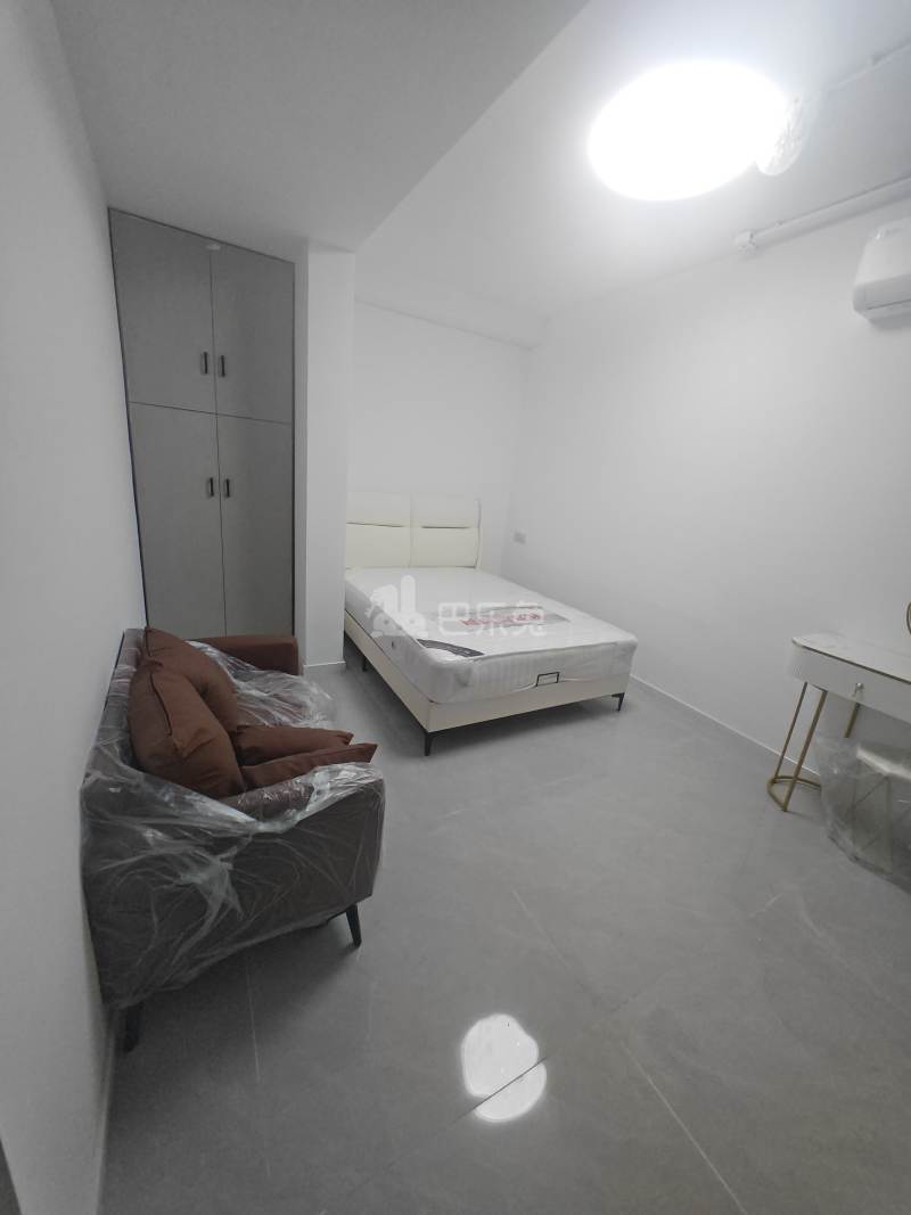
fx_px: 421
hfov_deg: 94.5
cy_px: 608
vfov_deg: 110.5
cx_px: 456
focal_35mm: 12
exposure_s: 1/50
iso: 160
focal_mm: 1.82
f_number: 2
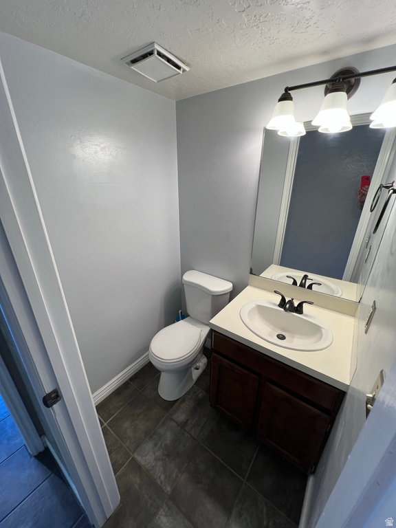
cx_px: 198
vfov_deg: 106.2
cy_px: 264
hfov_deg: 89.9
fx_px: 198
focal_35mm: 13
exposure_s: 1/120
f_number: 1.8
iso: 64
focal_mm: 1.57
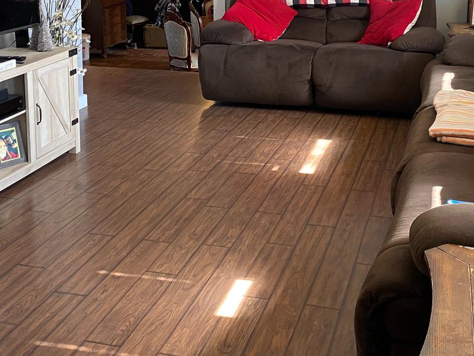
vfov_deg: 27.2
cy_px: 46
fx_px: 712
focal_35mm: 52
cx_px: 254
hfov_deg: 36.8
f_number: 1.8
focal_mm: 4.25
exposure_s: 1/60
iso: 160
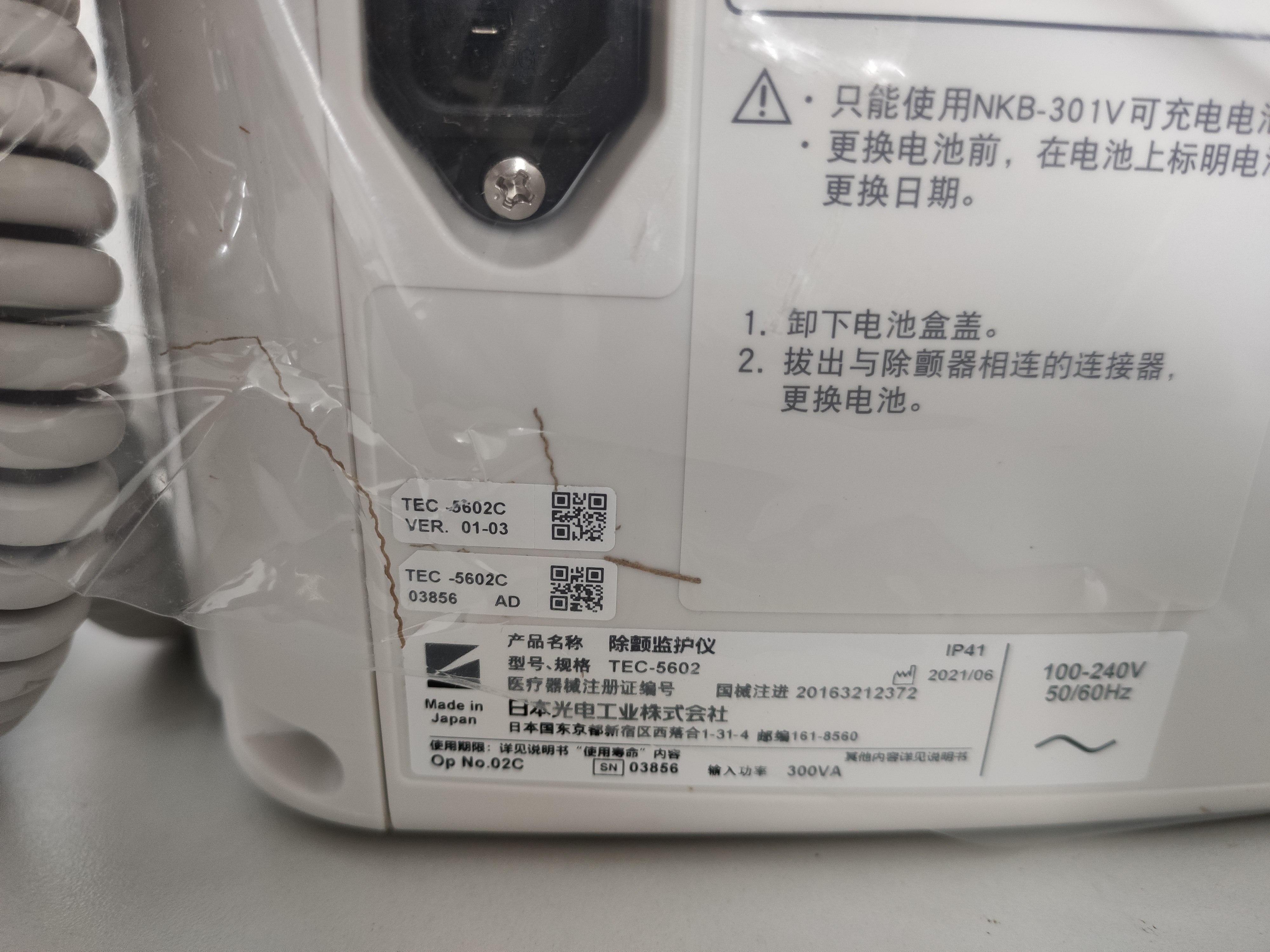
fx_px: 954
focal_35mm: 26
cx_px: 635
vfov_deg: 53.1
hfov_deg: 67.3
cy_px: 476
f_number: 1.75
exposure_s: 1/100
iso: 630
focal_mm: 4.75
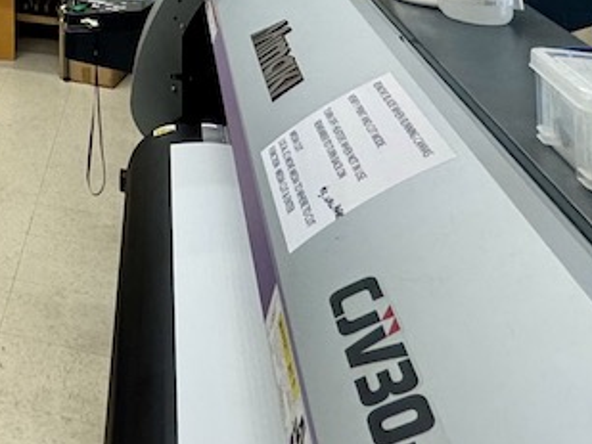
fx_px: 992
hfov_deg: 27.0
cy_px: -299
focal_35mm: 58
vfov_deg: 20.1
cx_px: -211
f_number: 2.2
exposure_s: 1/120
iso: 200
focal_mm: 2.22
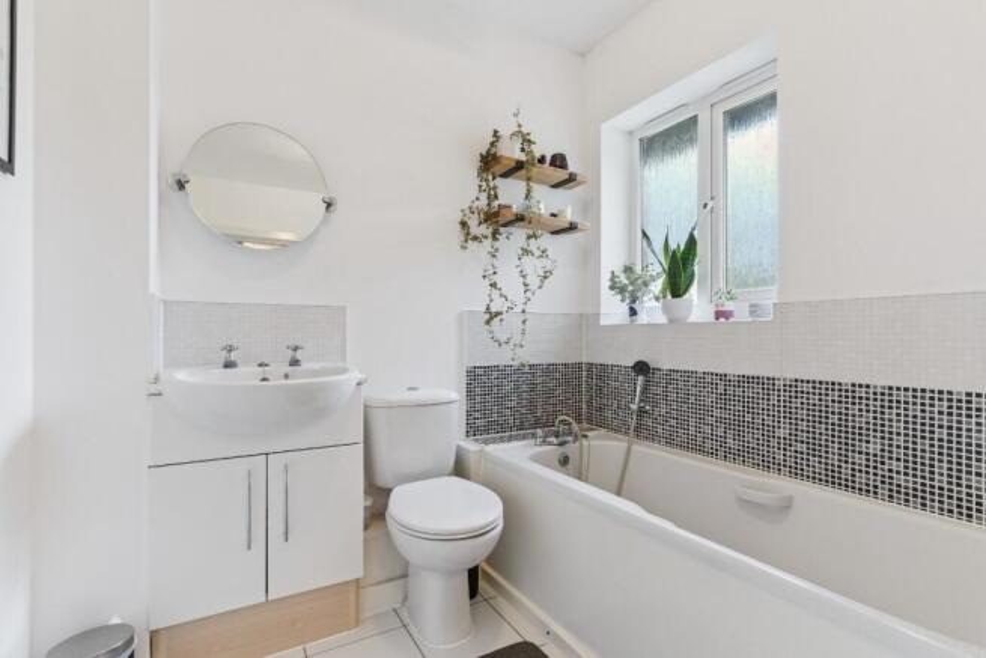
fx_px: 466
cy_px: 329
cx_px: 493
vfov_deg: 70.5
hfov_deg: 93.3
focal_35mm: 17
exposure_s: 1/25
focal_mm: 17
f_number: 6.3
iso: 800
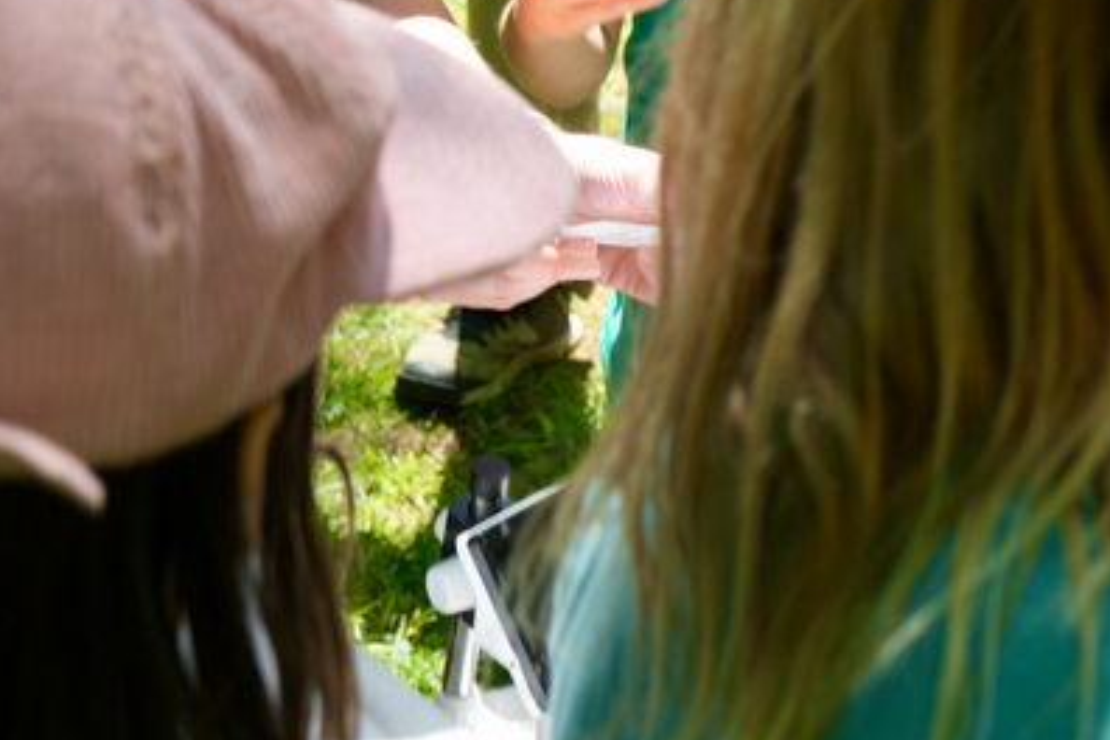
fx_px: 3268
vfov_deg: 12.6
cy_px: -161
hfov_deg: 19.2
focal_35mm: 106
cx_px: 734
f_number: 5.6
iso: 100
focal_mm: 41
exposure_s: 1/125
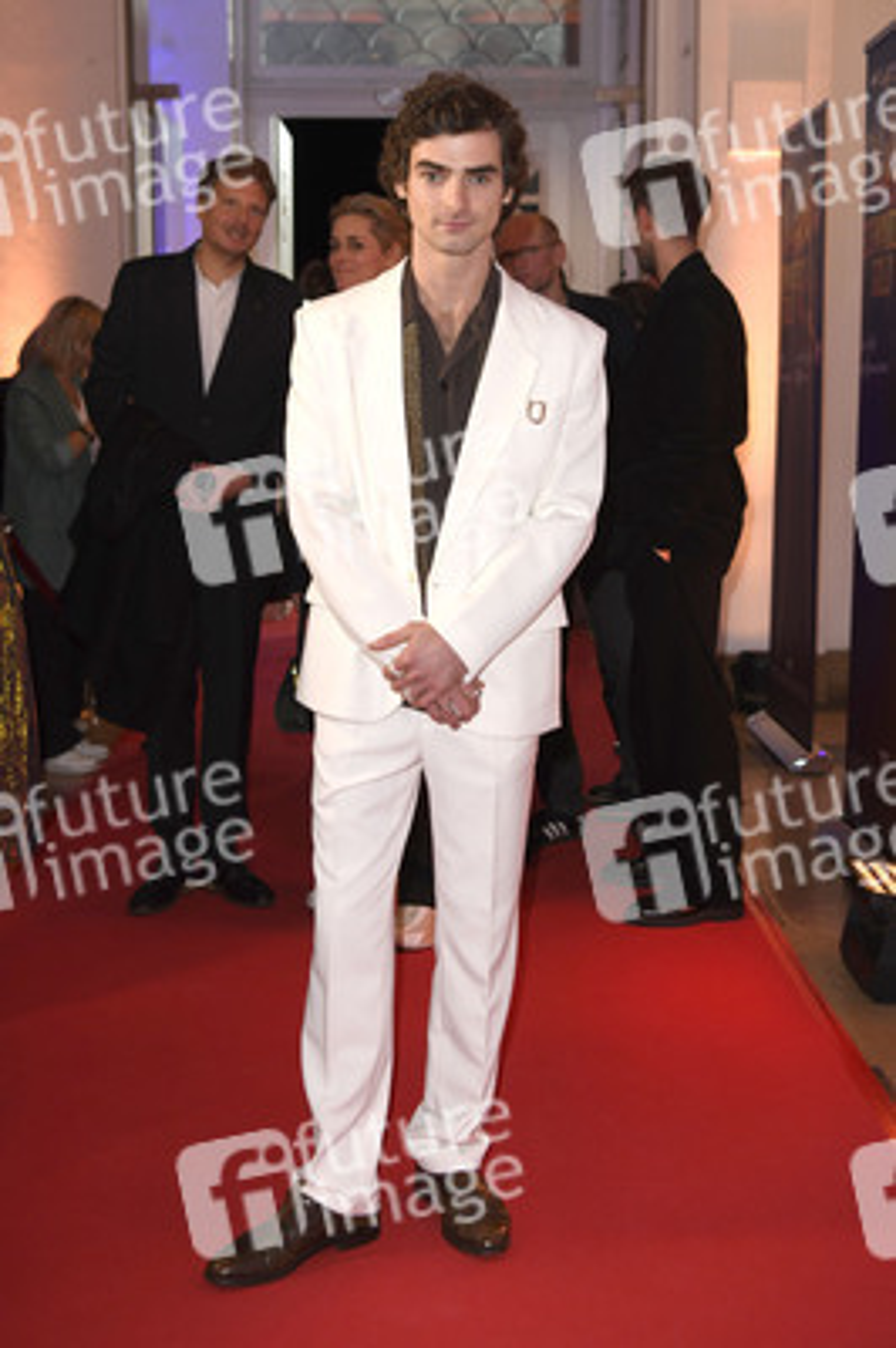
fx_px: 1683
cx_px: 448
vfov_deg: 43.6
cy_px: 674
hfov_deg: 29.8
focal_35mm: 45
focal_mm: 45
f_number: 4
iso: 1250
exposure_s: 1/320
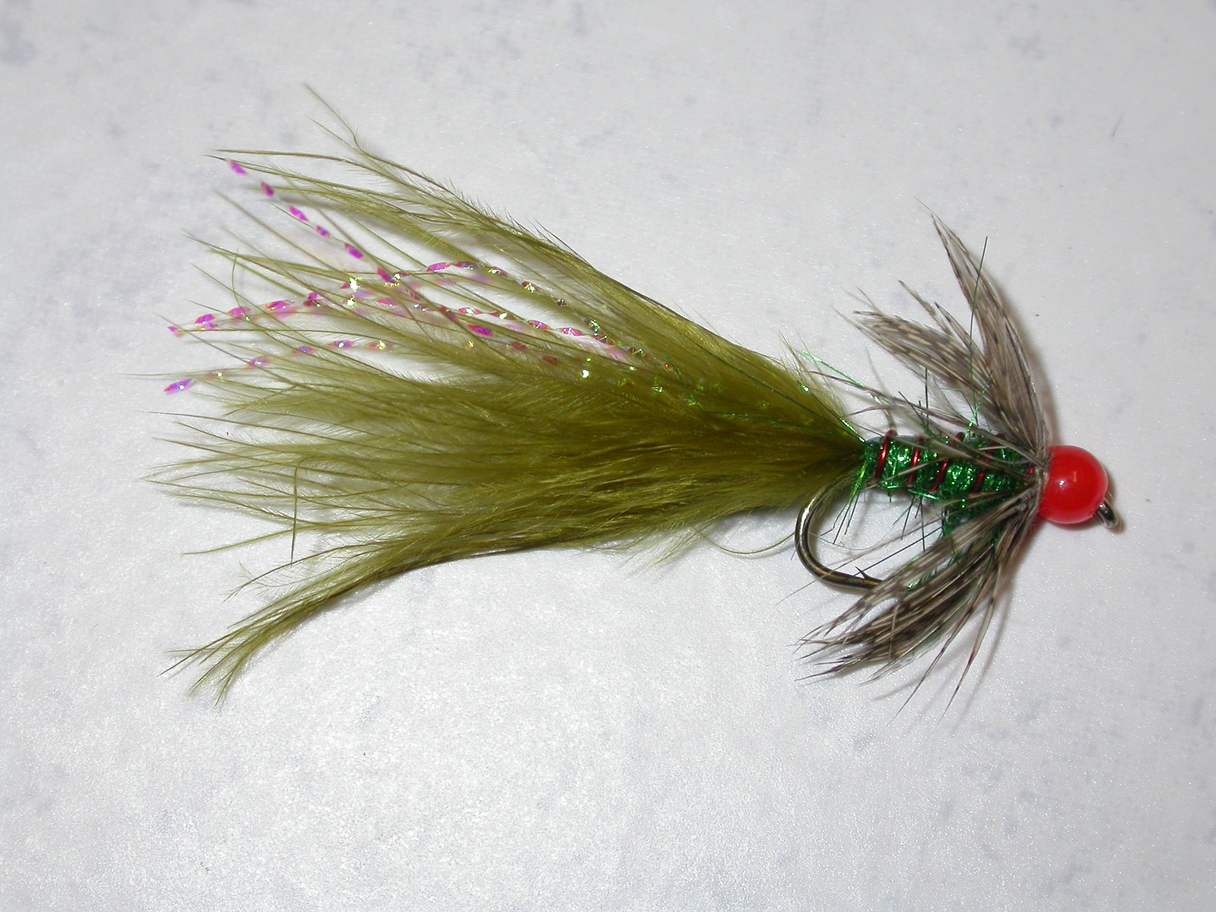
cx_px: 608
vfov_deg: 13.5
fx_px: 3864
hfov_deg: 17.9
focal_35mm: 110
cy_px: 456
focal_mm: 22.8
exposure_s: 1/60.3
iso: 100
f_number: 4.1
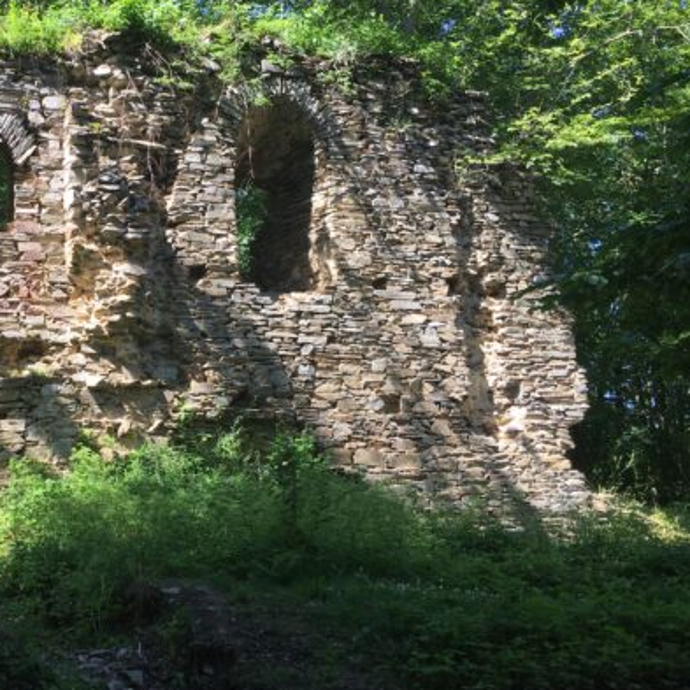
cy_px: 272
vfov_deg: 37.4
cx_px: 88
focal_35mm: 45
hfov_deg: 35.6
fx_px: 1015
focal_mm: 4.15
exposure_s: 1/324
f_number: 2.2
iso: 25
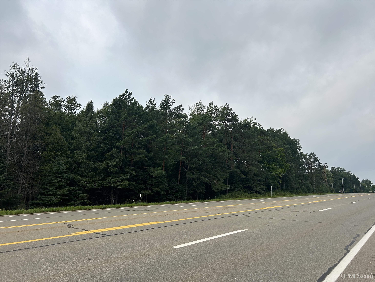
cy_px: 141
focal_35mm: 26
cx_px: 188
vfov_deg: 53.1
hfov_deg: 67.3
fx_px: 282
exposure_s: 1/4630
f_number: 1.5
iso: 50
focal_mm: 5.7
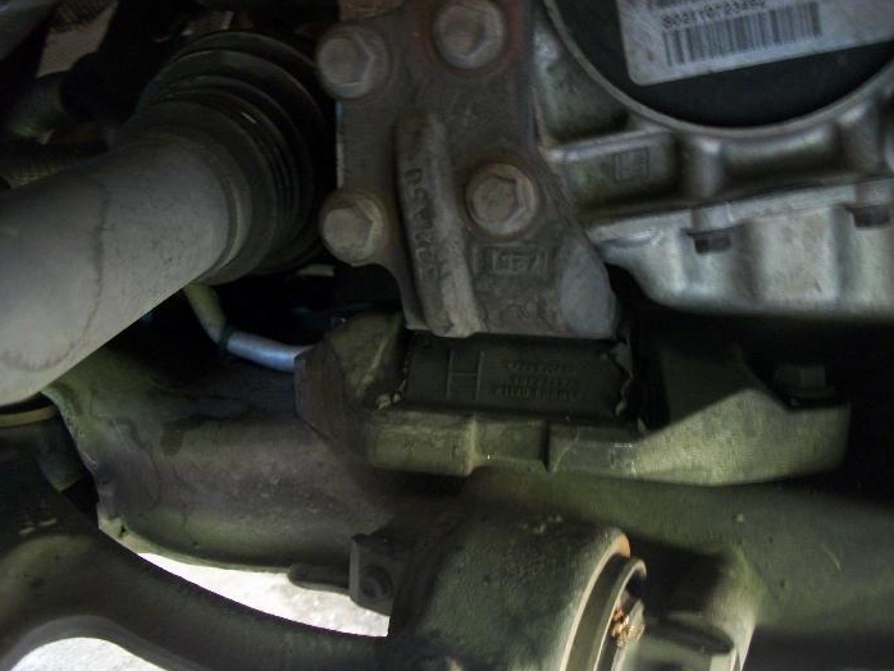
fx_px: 853
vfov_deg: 43.0
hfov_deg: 55.3
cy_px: 337
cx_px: 435
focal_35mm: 33
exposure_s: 1/8
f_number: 2.9
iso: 250
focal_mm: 5.7
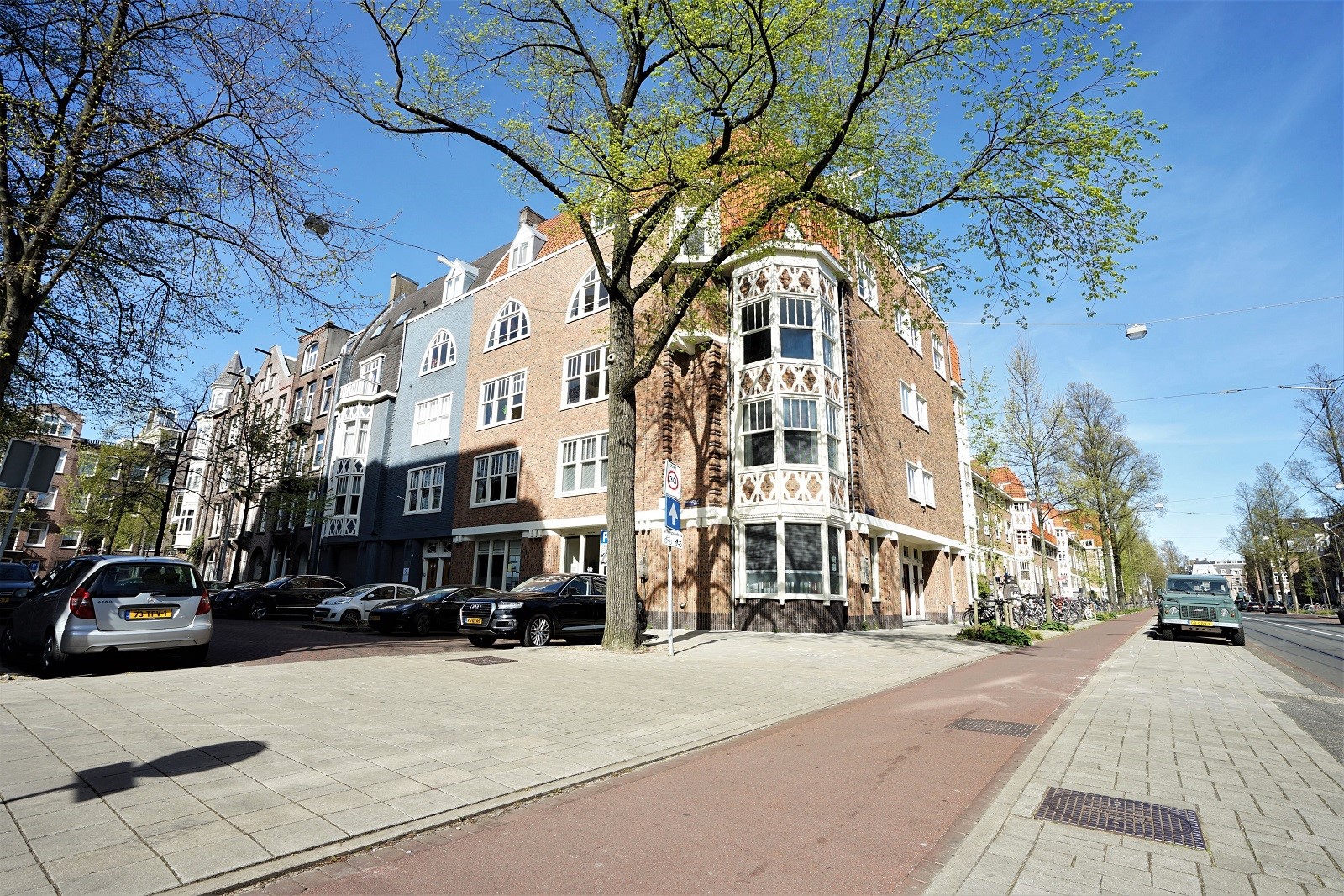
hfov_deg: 96.7
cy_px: 448
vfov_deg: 73.7
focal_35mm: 16
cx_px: 672
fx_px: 597
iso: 100
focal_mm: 16
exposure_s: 1/160
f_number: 8
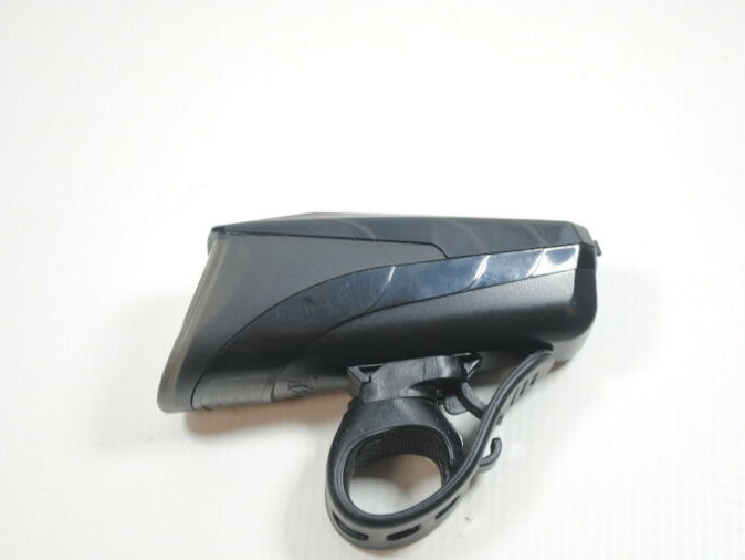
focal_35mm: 79
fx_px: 1701
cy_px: 282
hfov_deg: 24.7
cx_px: 402
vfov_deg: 18.7
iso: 200
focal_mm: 48
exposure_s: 1/30
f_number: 5.6
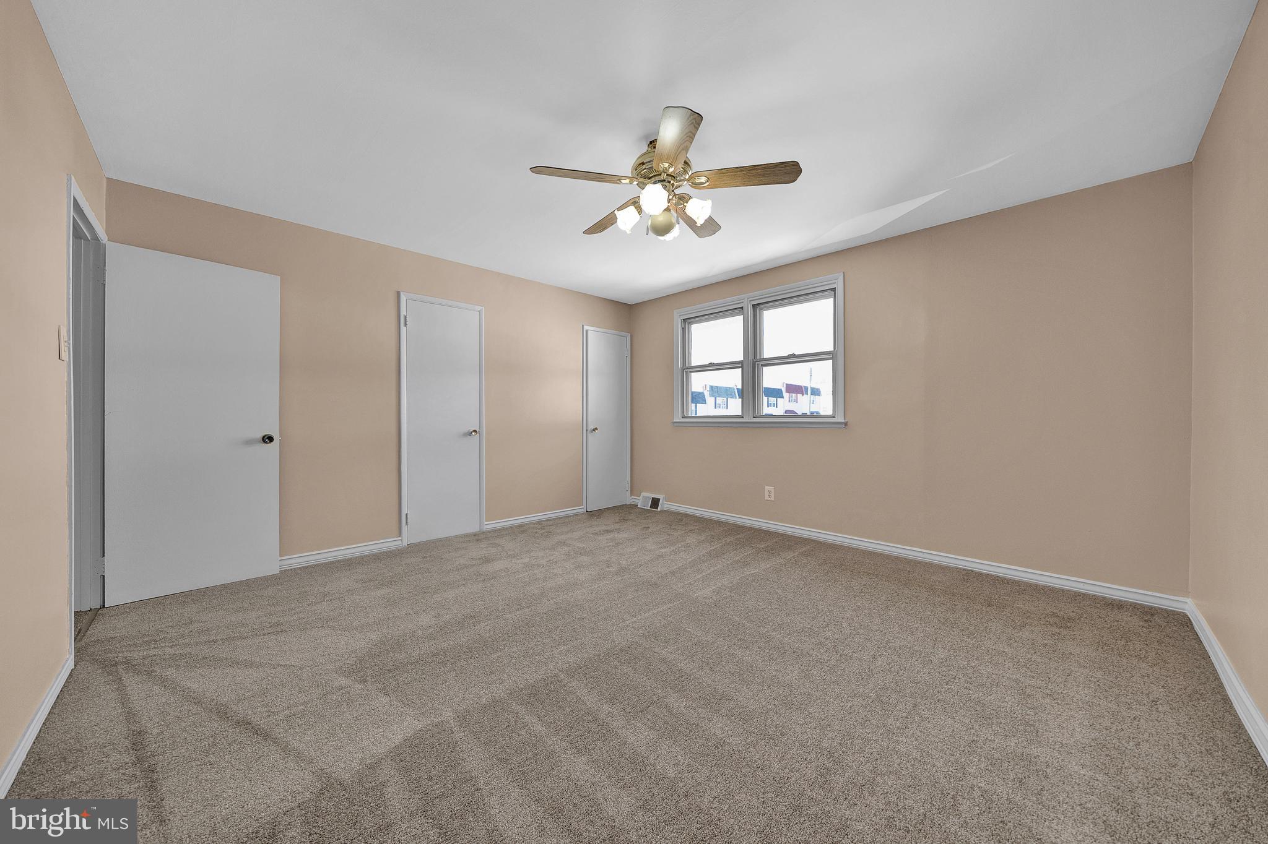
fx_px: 423
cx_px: 634
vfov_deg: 90.0
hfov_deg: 112.6
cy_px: 422
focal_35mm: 12
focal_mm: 12
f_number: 5.6
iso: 320
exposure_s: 1/20
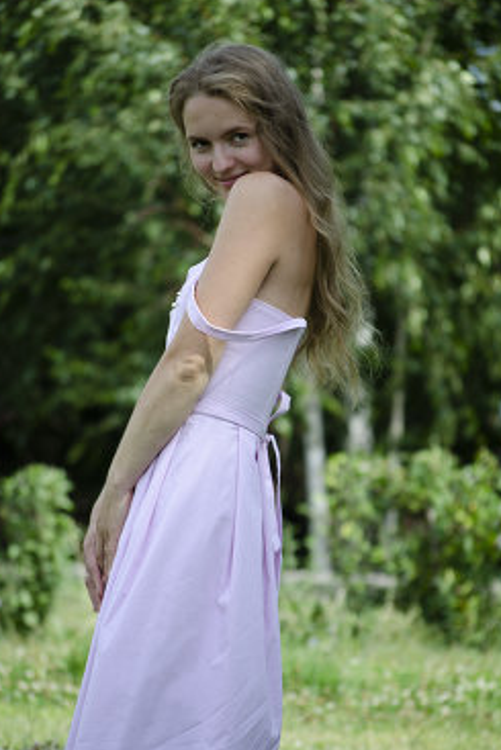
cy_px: 386
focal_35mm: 216
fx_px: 4495
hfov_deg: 6.4
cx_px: 250
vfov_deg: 9.5
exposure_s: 1/250
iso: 100
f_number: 5
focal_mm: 135
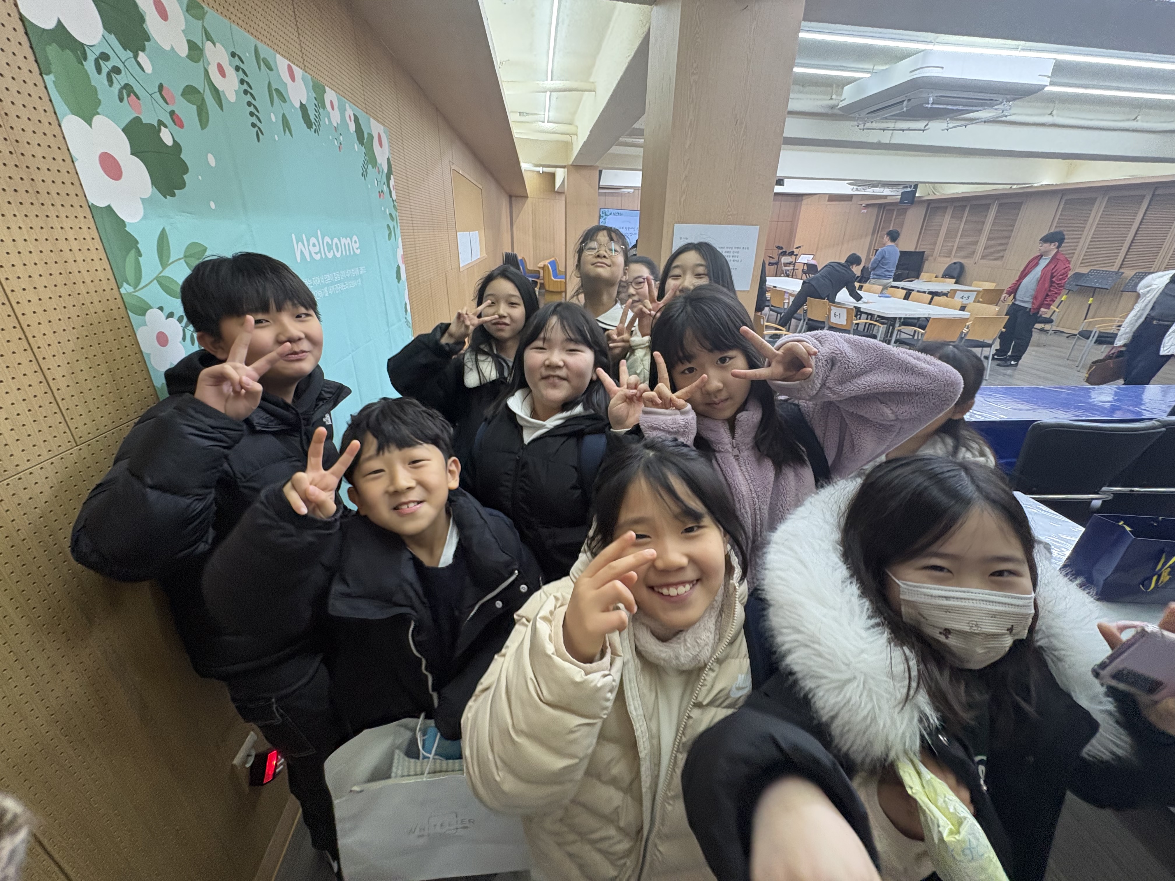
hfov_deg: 102.1
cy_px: 440
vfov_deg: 85.7
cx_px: 588
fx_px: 475
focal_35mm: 14
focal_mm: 2.22
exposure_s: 1/60
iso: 320
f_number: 2.2
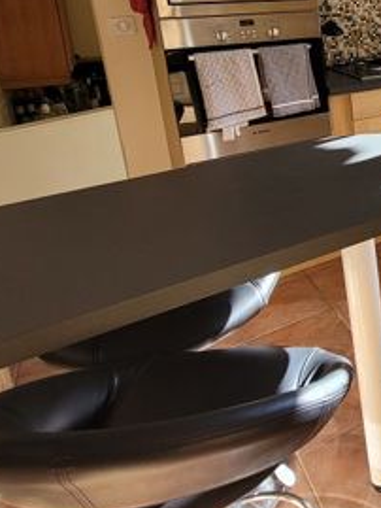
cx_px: 531
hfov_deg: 30.1
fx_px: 499
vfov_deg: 50.2
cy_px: 91
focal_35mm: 34
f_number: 2.2
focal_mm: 1.74
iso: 40
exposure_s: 1/118
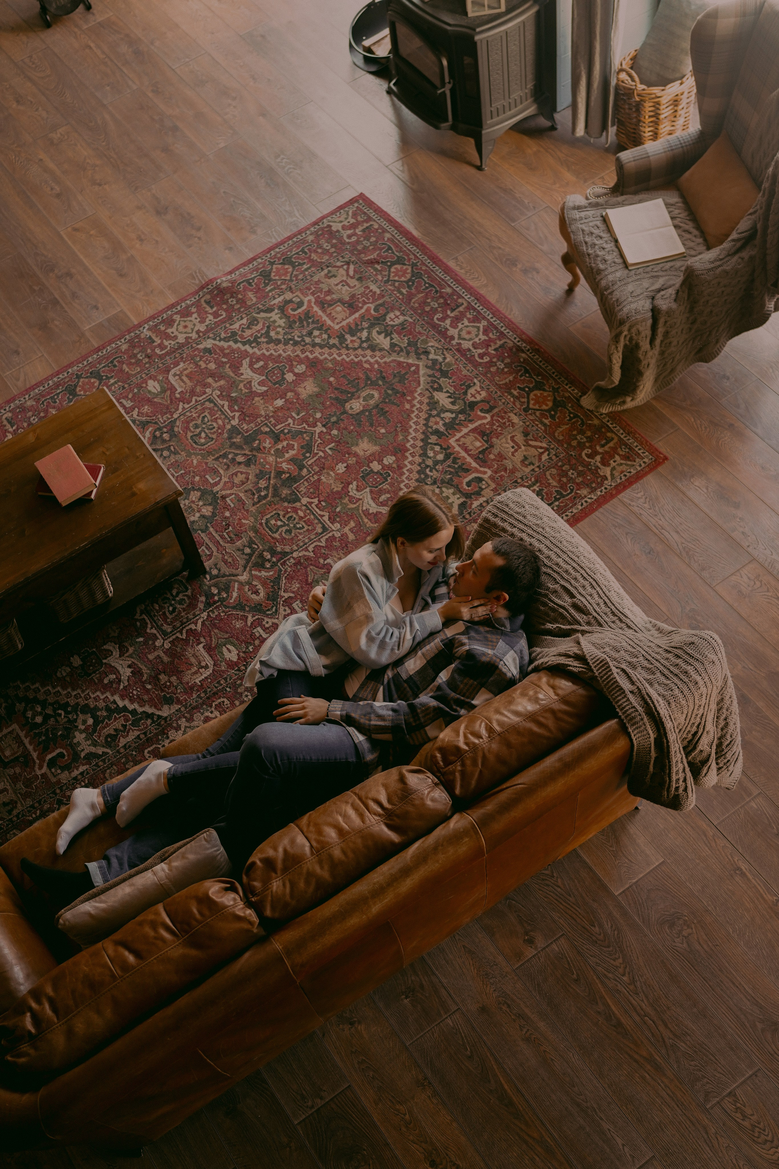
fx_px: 1298
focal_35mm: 40
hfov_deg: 33.4
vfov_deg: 48.5
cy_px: 584
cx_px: 390
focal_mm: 40
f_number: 2.8
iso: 1600
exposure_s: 1/160
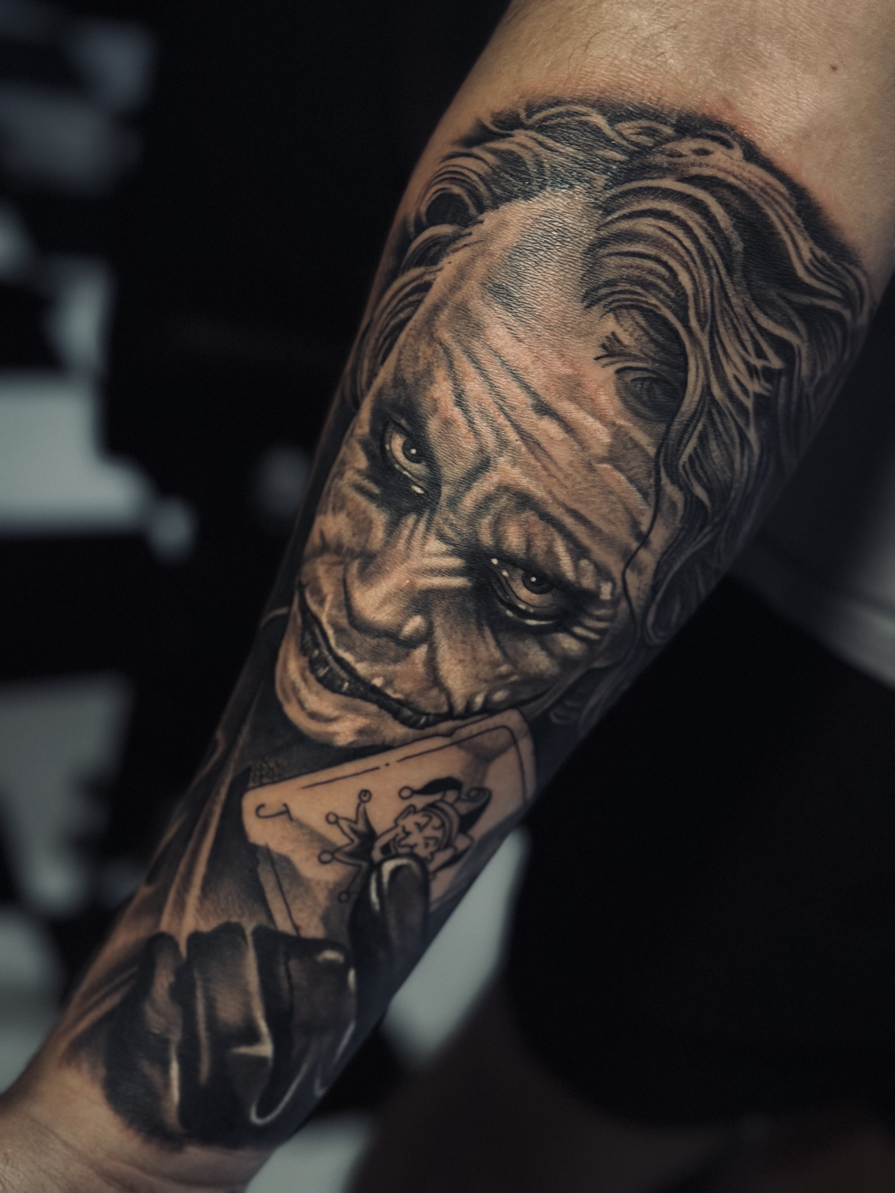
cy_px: 596
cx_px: 448
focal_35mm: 48
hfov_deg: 30.3
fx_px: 1655
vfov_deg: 39.7
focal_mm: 6.86
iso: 1000
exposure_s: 1/15
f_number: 1.78
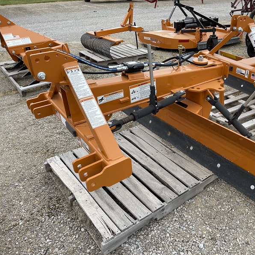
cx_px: 171
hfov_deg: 51.5
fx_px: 258
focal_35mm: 31
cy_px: 128
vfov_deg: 52.5
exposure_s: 1/1024
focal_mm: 4.2
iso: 32
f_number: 1.6
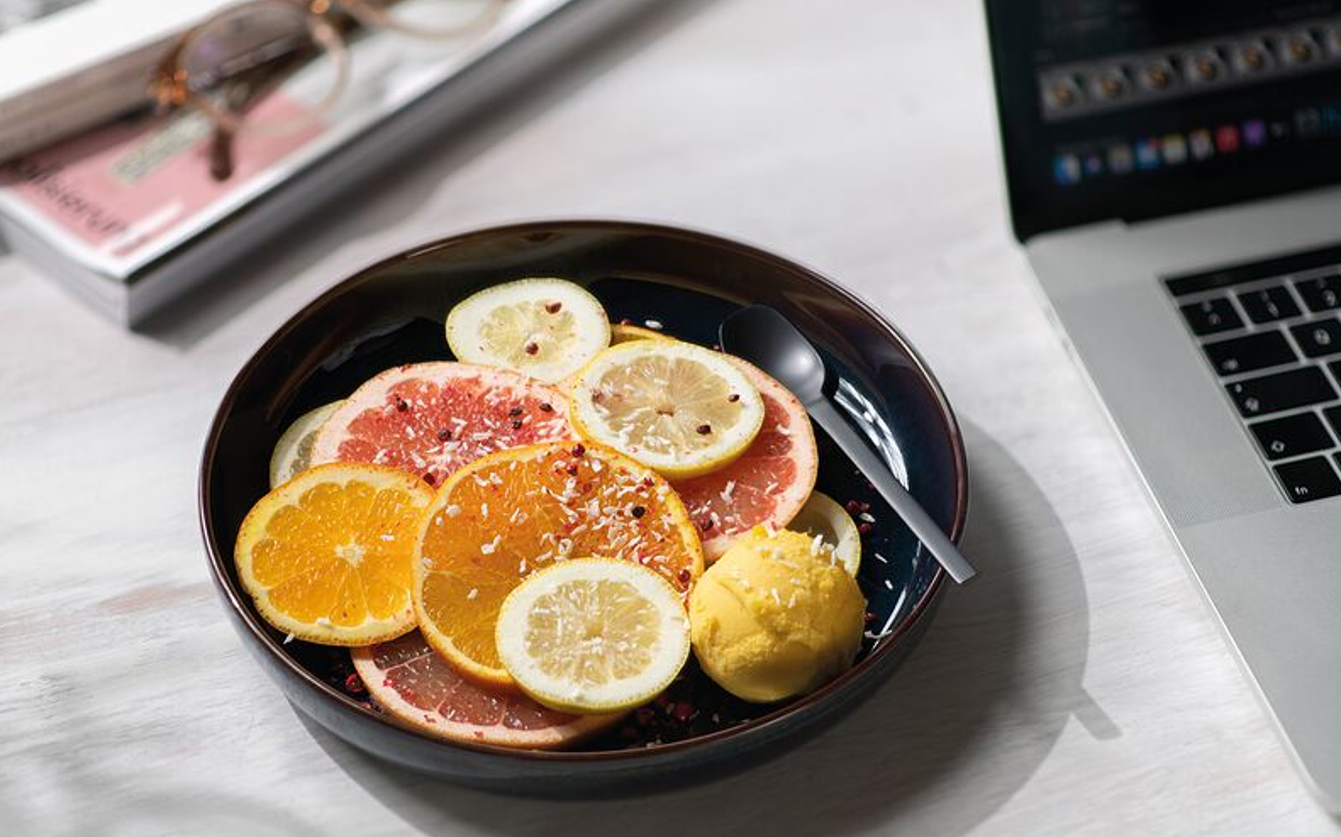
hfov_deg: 21.9
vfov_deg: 13.8
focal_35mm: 95
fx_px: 3471
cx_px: 616
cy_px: 447
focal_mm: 85
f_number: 11
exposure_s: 1/13
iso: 100
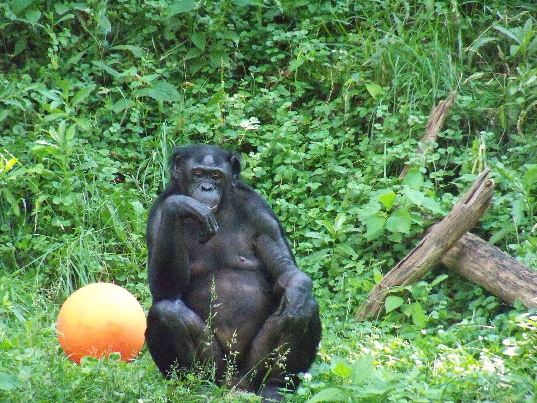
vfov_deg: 4.2
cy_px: 202
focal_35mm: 350
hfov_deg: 5.7
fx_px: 5430
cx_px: 268
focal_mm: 62
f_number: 4.8
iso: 1600
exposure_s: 1/500
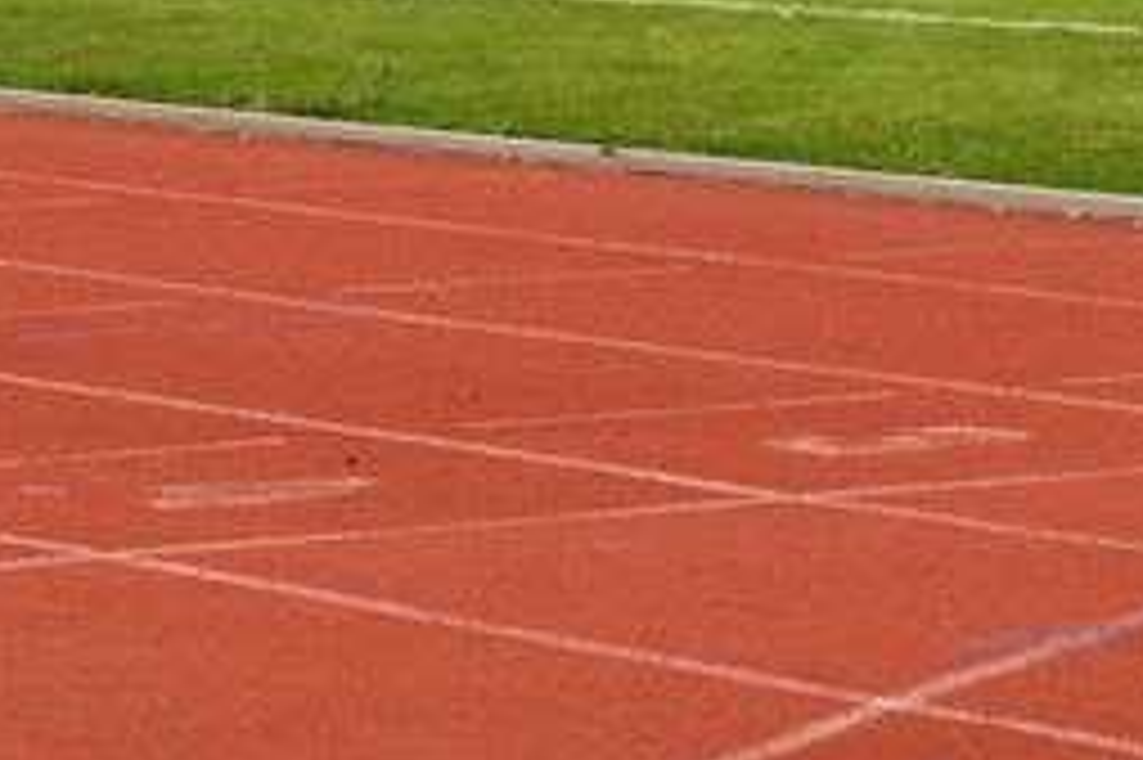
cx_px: -846
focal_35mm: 210
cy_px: 146
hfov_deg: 9.4
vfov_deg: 6.5
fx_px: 6663
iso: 125
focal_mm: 35
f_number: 8
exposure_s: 1/250
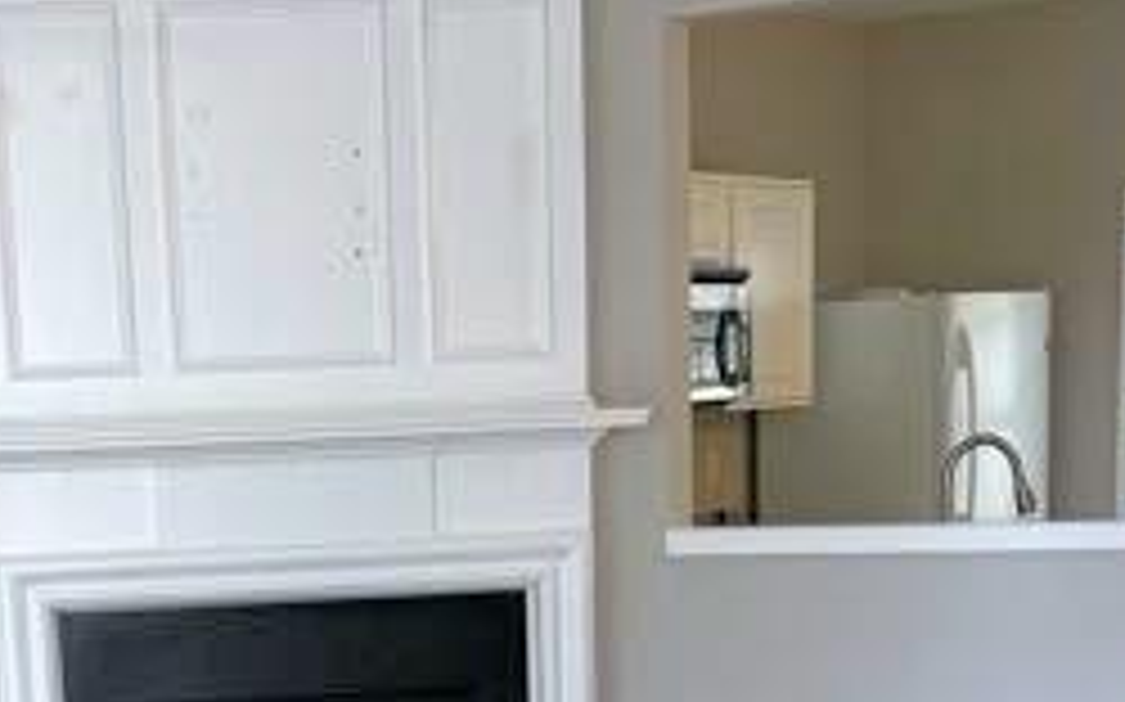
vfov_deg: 14.7
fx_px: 2605
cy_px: 898
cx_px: 333
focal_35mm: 85
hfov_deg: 24.2
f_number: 1.78
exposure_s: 1/60
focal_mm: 6.76
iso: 160
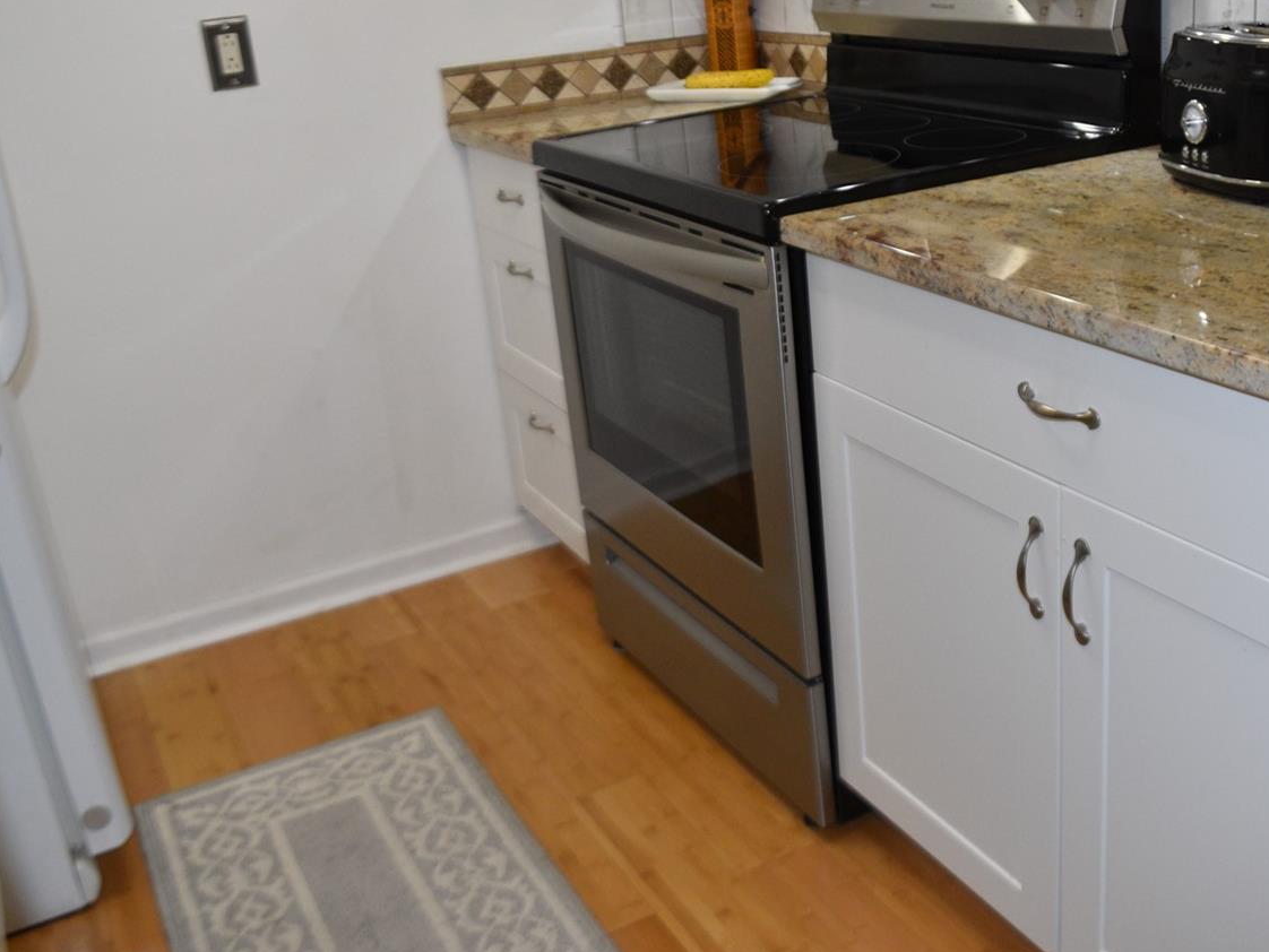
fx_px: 1357
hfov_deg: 49.2
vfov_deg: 38.5
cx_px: 848
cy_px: 365
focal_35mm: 37
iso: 800
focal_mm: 18
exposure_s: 1/80
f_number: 4.5
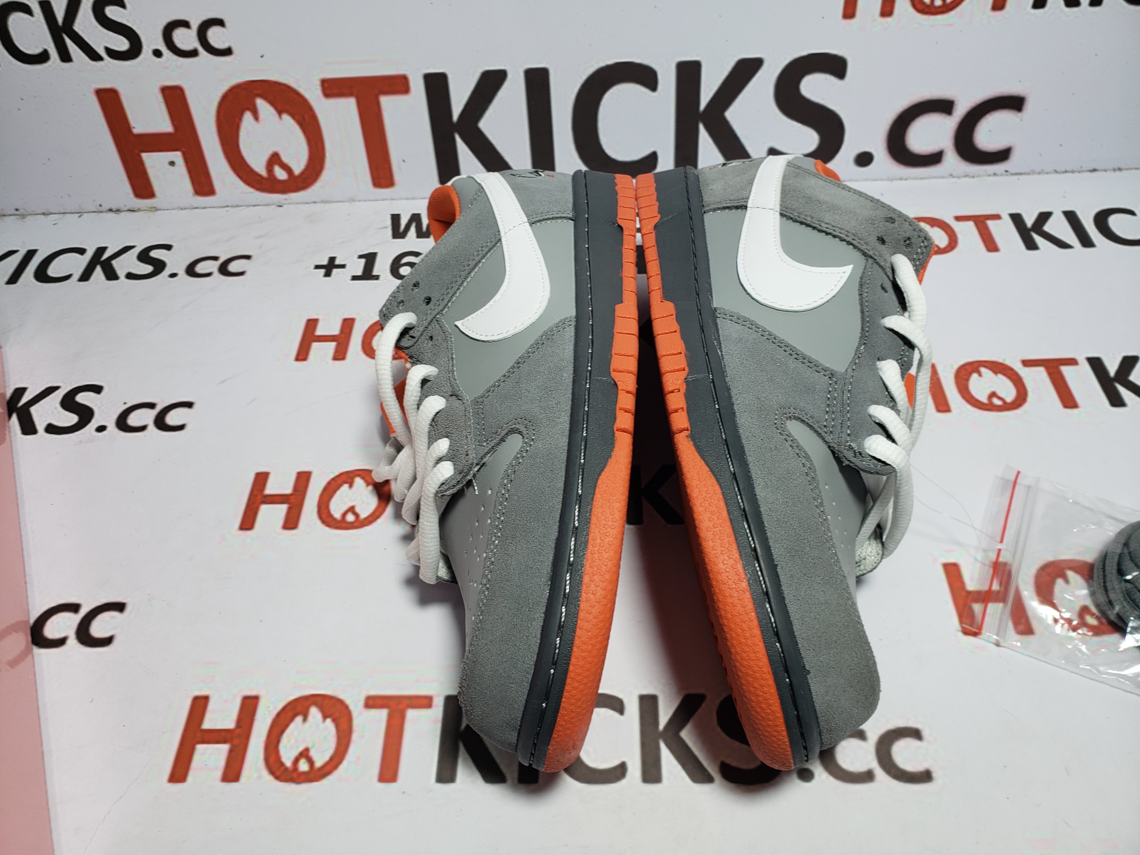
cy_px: 428
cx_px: 570
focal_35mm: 26
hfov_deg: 67.3
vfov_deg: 53.1
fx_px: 856
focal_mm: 4.3
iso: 50
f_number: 2.4
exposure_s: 1/207
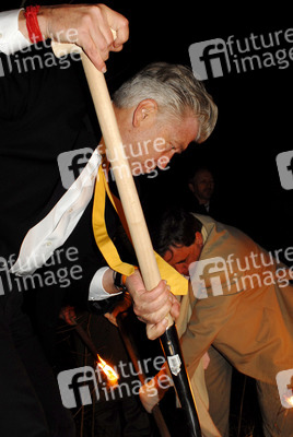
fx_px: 438
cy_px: 218
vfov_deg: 53.1
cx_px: 146
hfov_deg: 37.0
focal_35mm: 36
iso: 400
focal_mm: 24
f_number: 5.6
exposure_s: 1/60
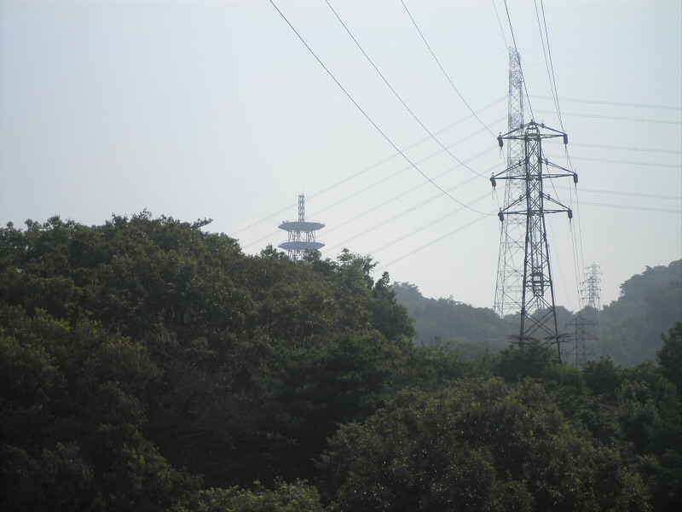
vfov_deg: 13.7
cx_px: 341
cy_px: 256
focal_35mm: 108
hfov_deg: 18.2
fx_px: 2128
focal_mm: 19.6
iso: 64
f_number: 5.9
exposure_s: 1/500
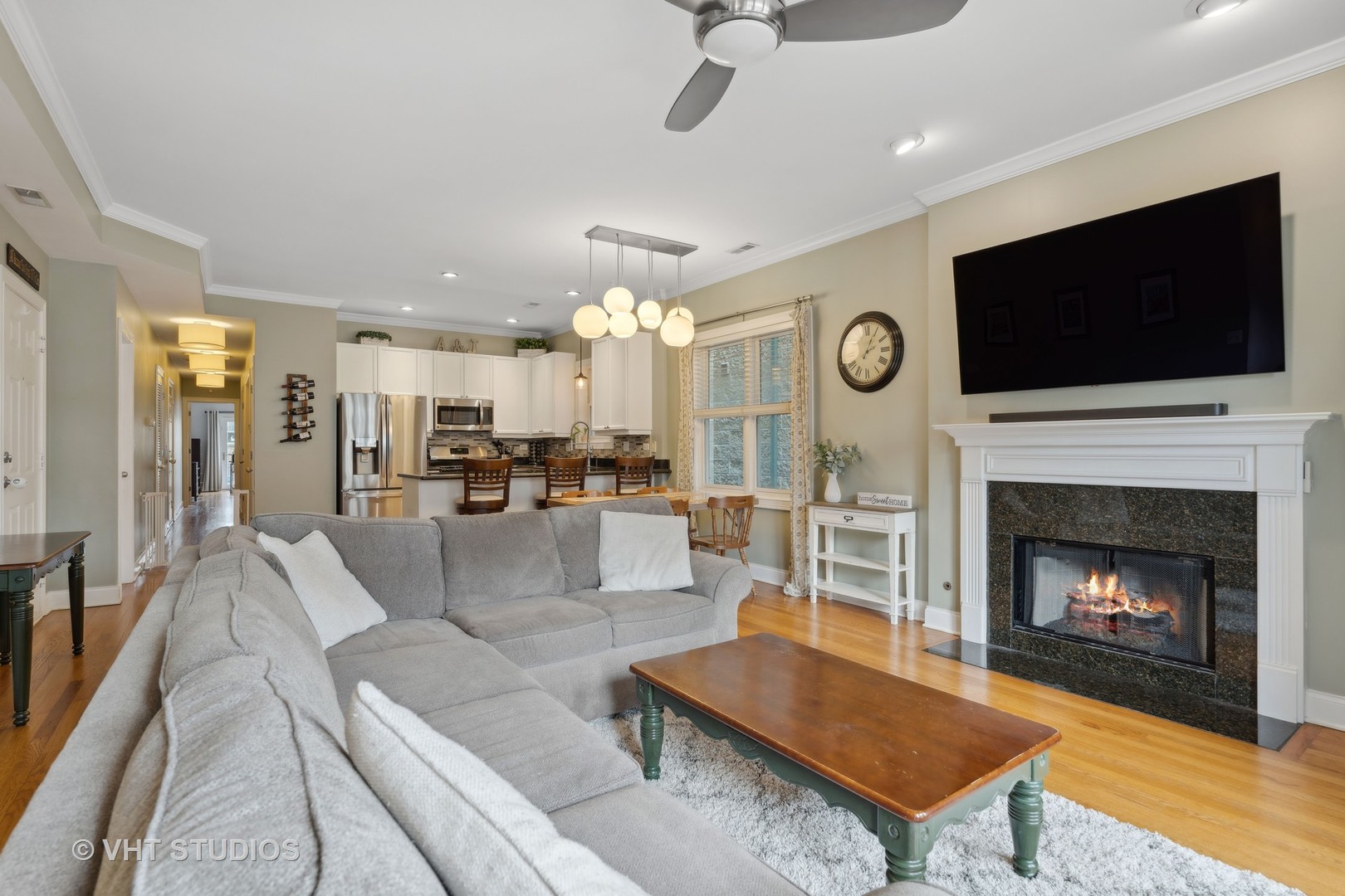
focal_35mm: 16
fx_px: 598
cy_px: 448
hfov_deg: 96.7
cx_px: 672
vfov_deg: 73.7
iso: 320
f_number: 8
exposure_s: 1/15
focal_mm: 16
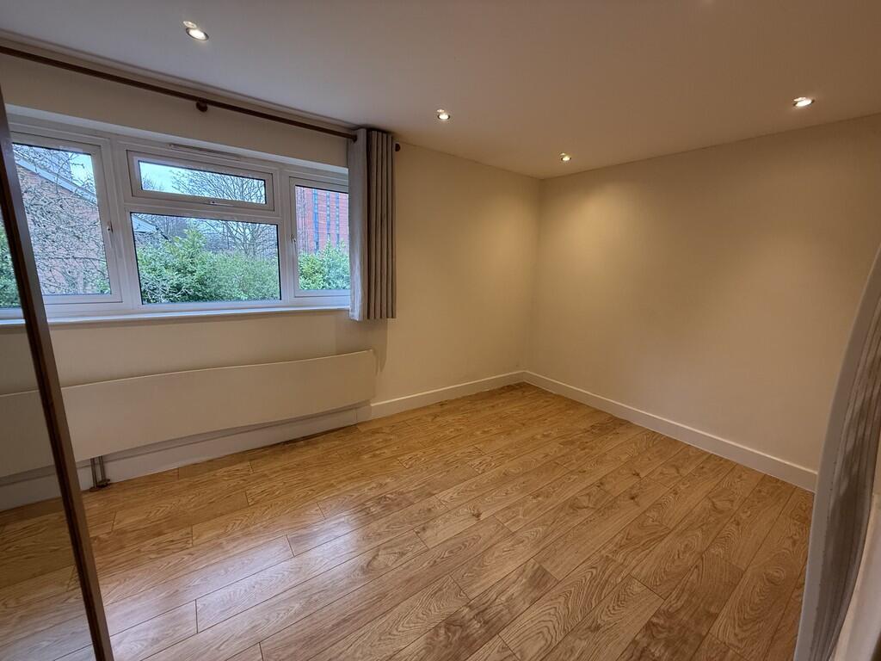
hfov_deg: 102.1
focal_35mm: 14
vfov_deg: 85.7
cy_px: 330
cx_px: 440
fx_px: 356
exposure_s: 1/100
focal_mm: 2.22
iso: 125
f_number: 2.2
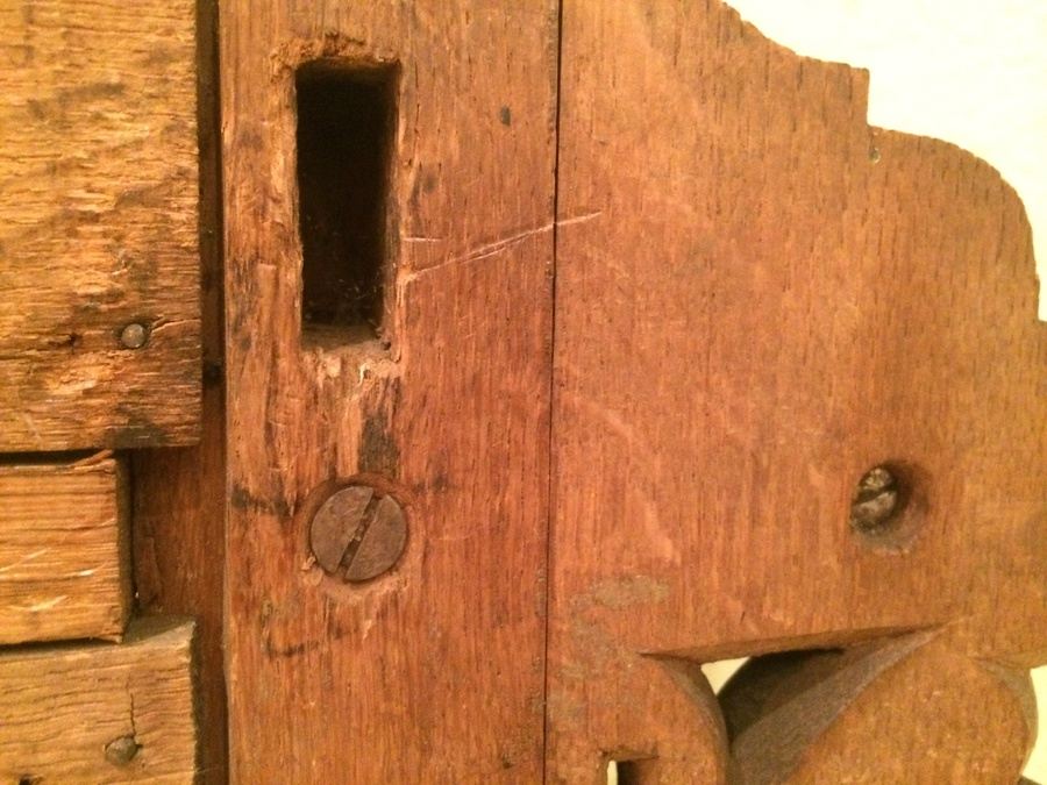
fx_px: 907
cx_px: 524
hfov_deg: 60.0
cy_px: 392
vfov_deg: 46.8
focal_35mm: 30
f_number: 2.2
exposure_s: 1/15
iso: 500
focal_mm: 4.12
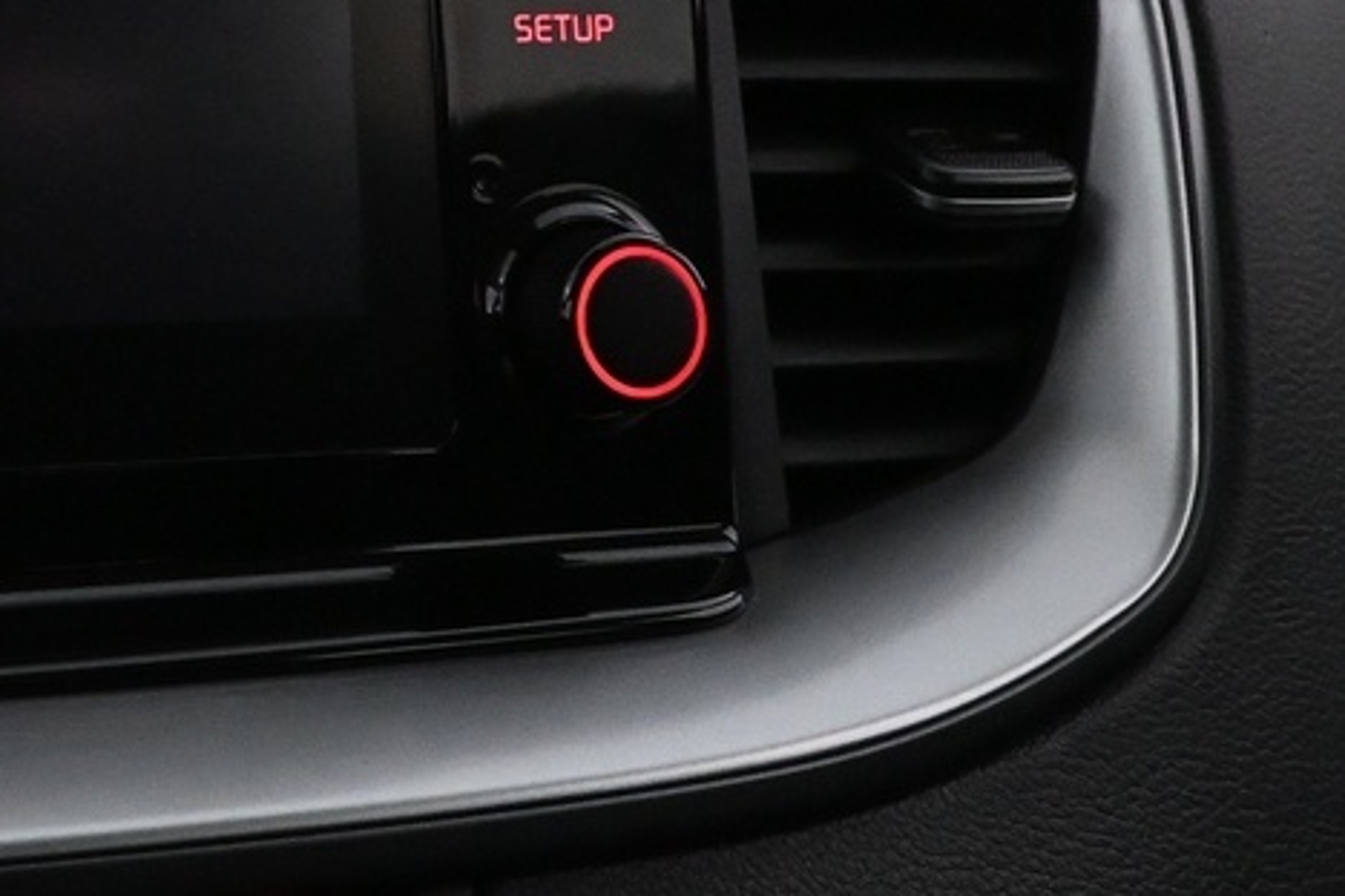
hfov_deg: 22.1
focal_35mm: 83
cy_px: -261
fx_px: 3101
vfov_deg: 15.7
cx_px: -385
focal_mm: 16
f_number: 4.5
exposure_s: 1/80
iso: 4000
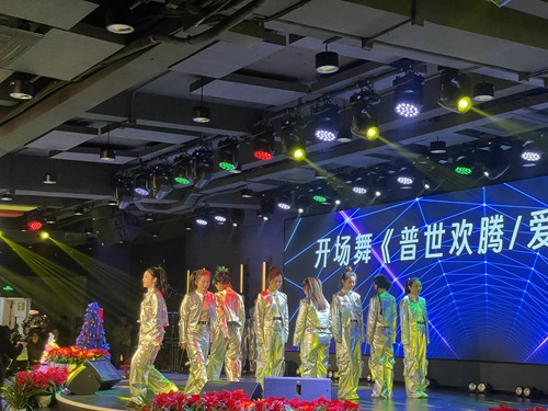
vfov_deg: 28.0
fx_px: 823
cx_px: 274
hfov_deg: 36.8
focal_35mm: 52
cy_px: 206
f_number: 2
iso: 160
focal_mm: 6
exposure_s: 1/80
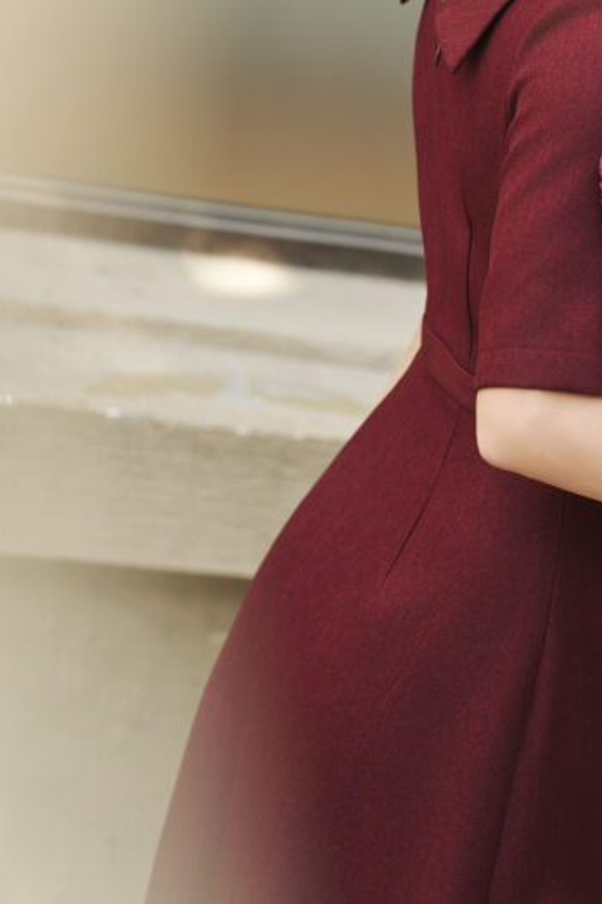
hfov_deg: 14.2
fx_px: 2386
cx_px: 571
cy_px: 167
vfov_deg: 21.2
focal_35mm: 95
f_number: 3.2
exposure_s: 1/500
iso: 400
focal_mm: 50
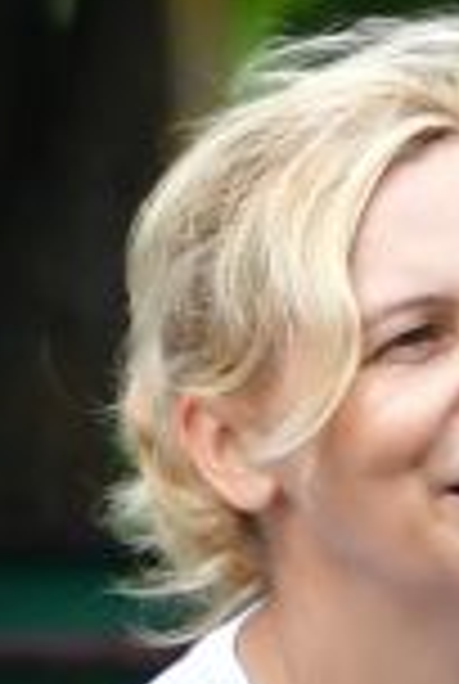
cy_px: 1404
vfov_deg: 3.1
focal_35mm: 661
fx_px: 12583
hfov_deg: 2.1
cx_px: 788
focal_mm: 70
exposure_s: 1/4000
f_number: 4.5
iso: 1000
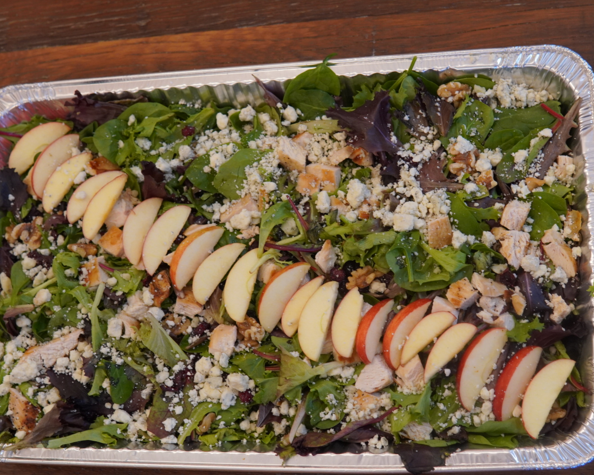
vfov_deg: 29.1
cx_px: 304
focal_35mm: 52
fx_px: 914
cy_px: 240
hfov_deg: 36.0
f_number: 4
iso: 1250
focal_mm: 30
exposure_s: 1/160
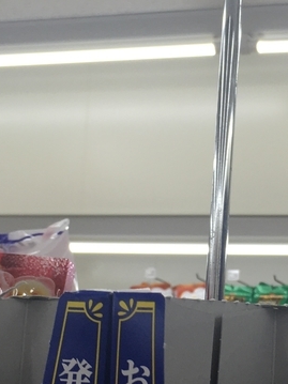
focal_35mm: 97
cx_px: 219
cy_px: 203
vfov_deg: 20.2
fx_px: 1077
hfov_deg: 15.2
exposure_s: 1/120
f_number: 2.2
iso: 40
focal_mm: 4.15
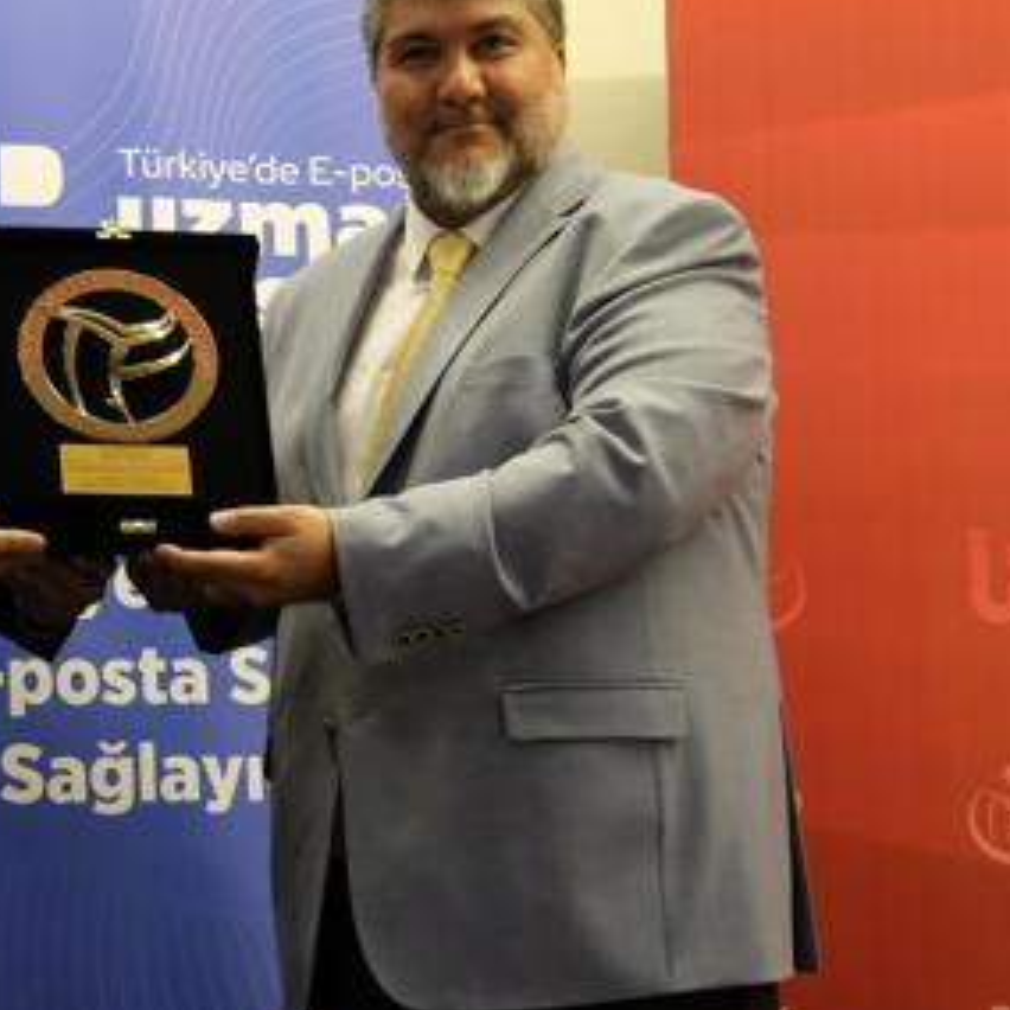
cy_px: 427
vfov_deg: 18.5
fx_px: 3103
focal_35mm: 94
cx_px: 251
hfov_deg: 18.4
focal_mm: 33.9
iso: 6400
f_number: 4
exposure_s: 1/125
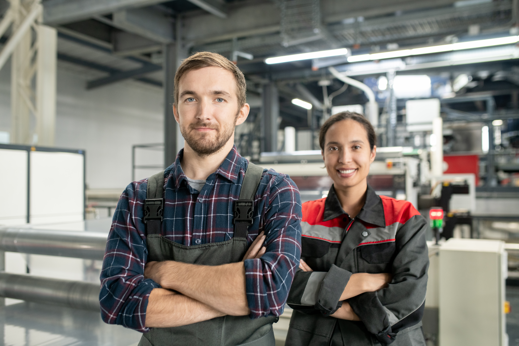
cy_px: 173
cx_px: 260
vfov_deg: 37.9
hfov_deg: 54.4
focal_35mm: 35
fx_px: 505
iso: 800
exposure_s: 1/100
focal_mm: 35
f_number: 2.8
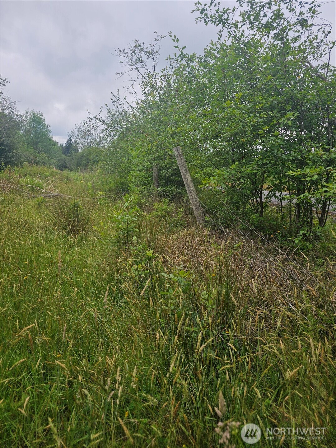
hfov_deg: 58.9
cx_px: 168
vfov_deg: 73.9
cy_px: 224
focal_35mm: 23
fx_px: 298
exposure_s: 1/424
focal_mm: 6.3
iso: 10
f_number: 1.7
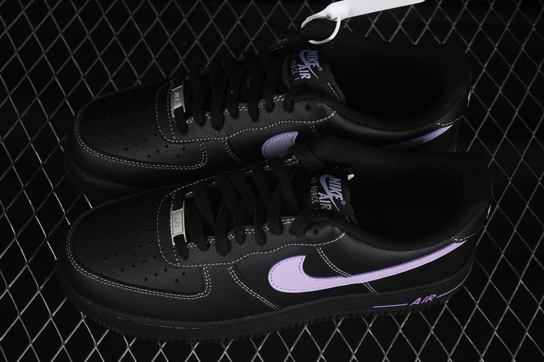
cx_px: 272
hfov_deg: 27.0
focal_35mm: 75
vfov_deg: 18.2
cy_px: 181
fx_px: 1133
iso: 160
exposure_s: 1/50
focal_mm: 50
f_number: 6.3
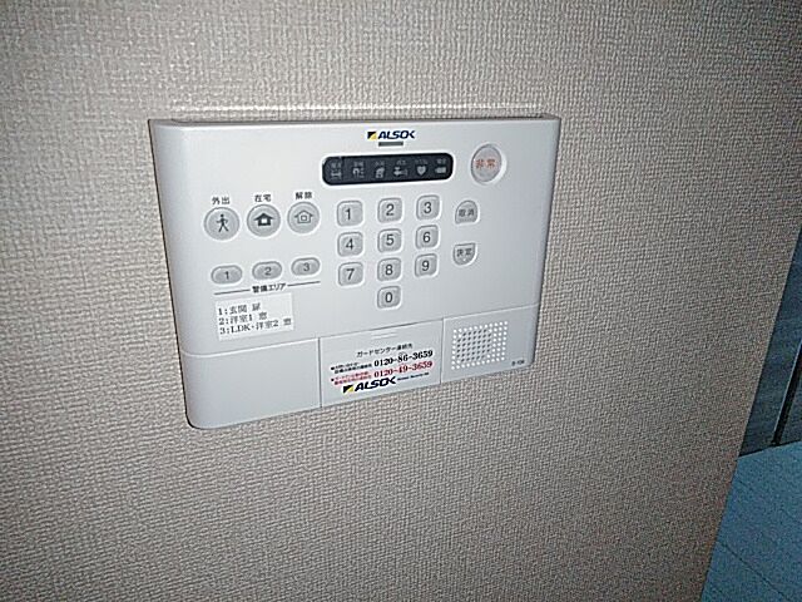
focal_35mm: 27
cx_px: 401
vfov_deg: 51.4
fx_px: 626
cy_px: 301
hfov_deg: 65.3
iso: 324
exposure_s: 1/30
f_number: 2.2
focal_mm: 3.46
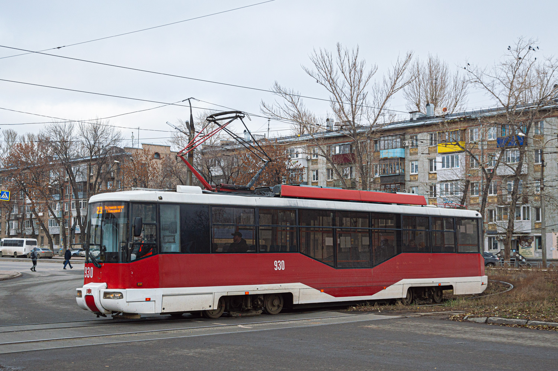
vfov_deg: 28.0
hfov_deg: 41.1
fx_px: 743
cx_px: 279
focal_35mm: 48
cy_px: 186
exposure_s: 1/400
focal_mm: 32
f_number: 5.6
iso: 100
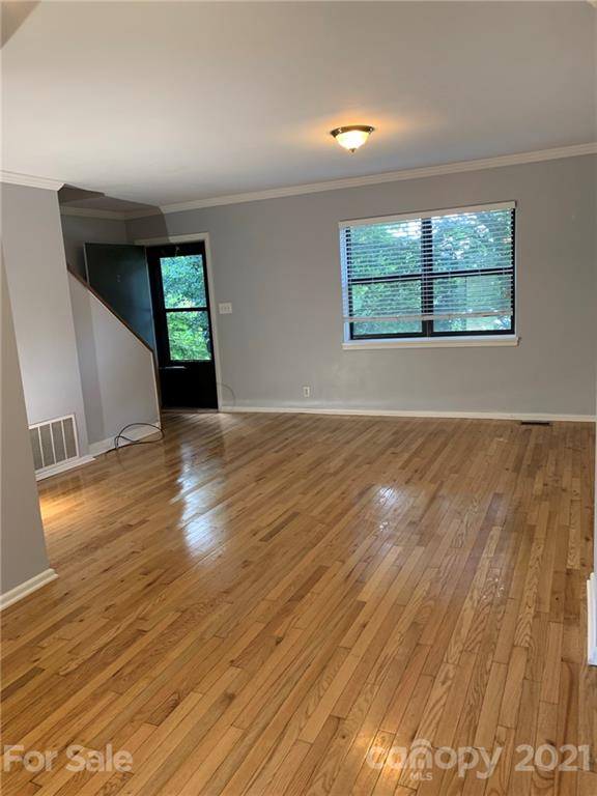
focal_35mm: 26
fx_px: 598
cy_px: 398
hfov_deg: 53.1
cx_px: 298
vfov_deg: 67.3
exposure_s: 1/60
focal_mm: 4.25
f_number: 1.8
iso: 100
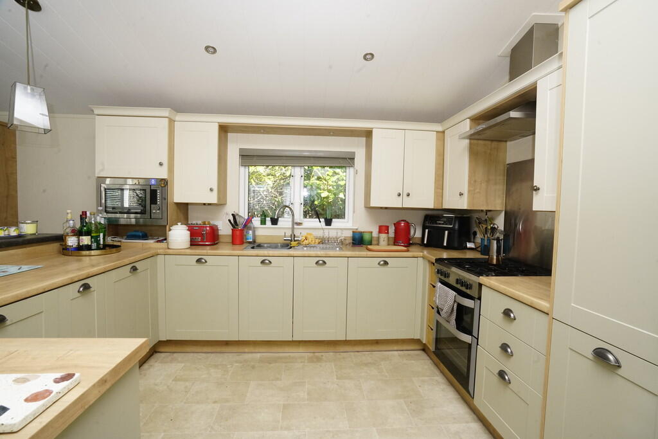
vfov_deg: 73.8
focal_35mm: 16
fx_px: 292
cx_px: 329
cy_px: 220
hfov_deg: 96.7
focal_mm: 16
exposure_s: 1/60
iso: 2000
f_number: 14
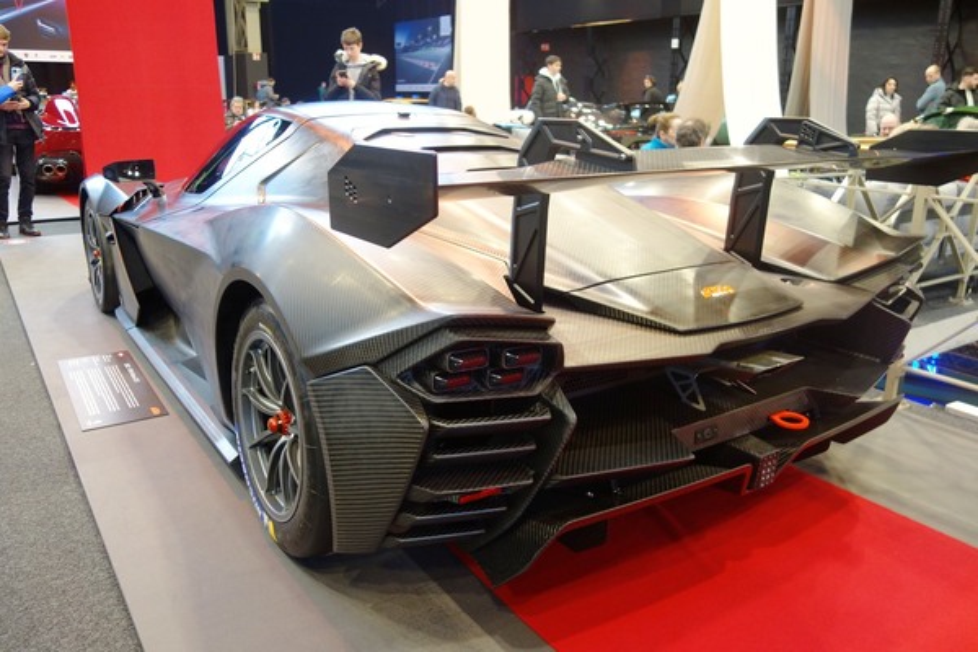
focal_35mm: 28
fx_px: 761
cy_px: 326
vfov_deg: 46.4
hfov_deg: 65.5
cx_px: 489
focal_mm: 10.4
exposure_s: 1/30
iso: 160
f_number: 1.8
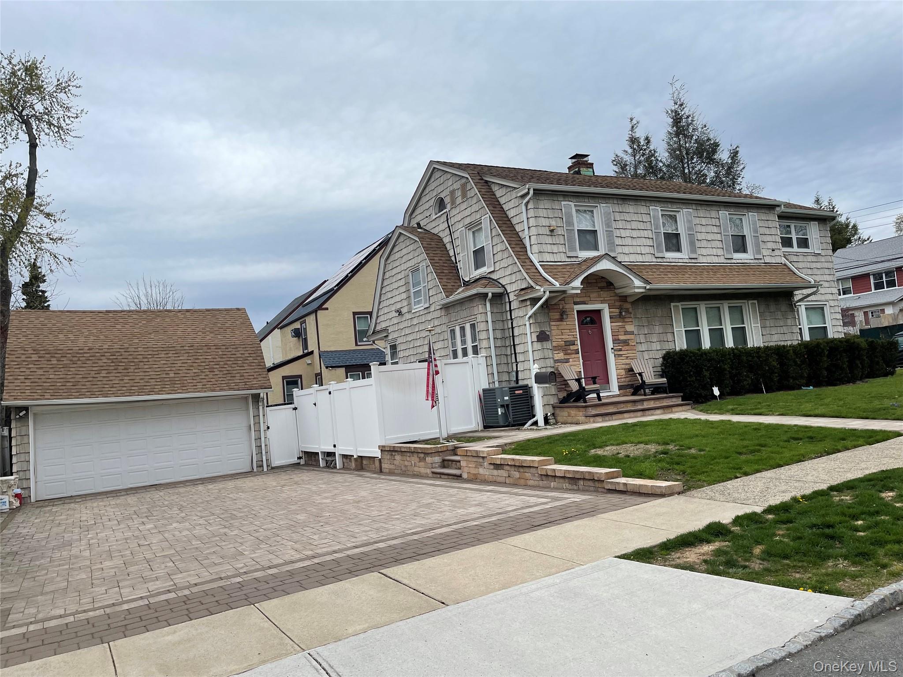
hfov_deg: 69.4
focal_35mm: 25
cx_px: 452
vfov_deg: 54.9
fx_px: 652
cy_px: 338
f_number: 1.6
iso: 32
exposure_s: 1/2336
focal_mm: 5.1
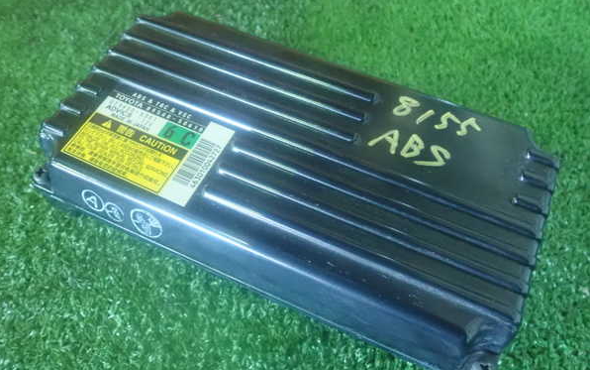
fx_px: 515
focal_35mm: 32
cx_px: 294
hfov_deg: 59.6
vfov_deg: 39.4
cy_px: 197
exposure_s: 1/25
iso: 1600
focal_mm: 5.5
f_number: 2.3
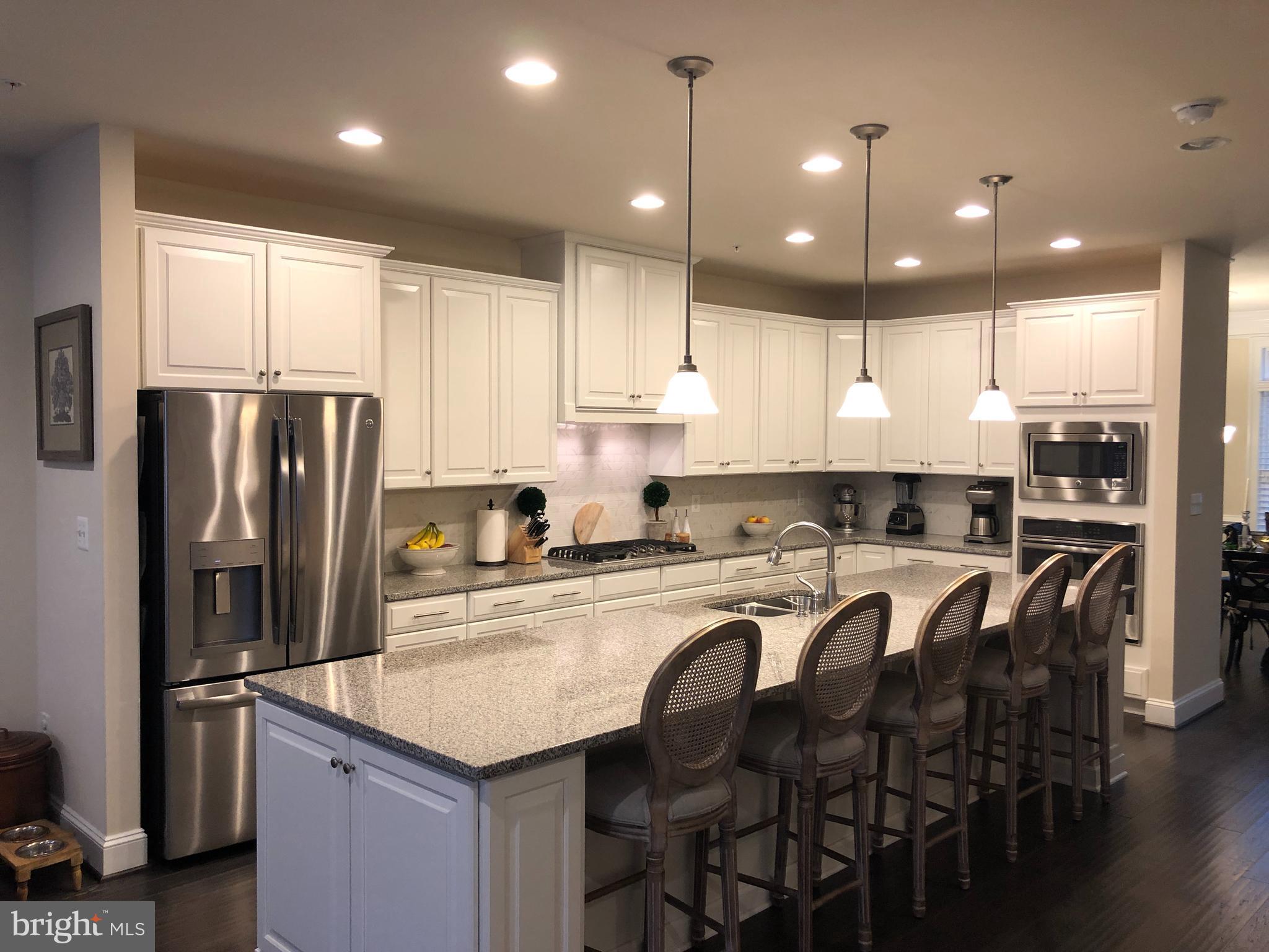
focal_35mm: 28
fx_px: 1026
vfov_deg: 49.7
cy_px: 476
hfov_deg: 63.4
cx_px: 634
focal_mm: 3.99
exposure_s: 1/17
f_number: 1.8
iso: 40
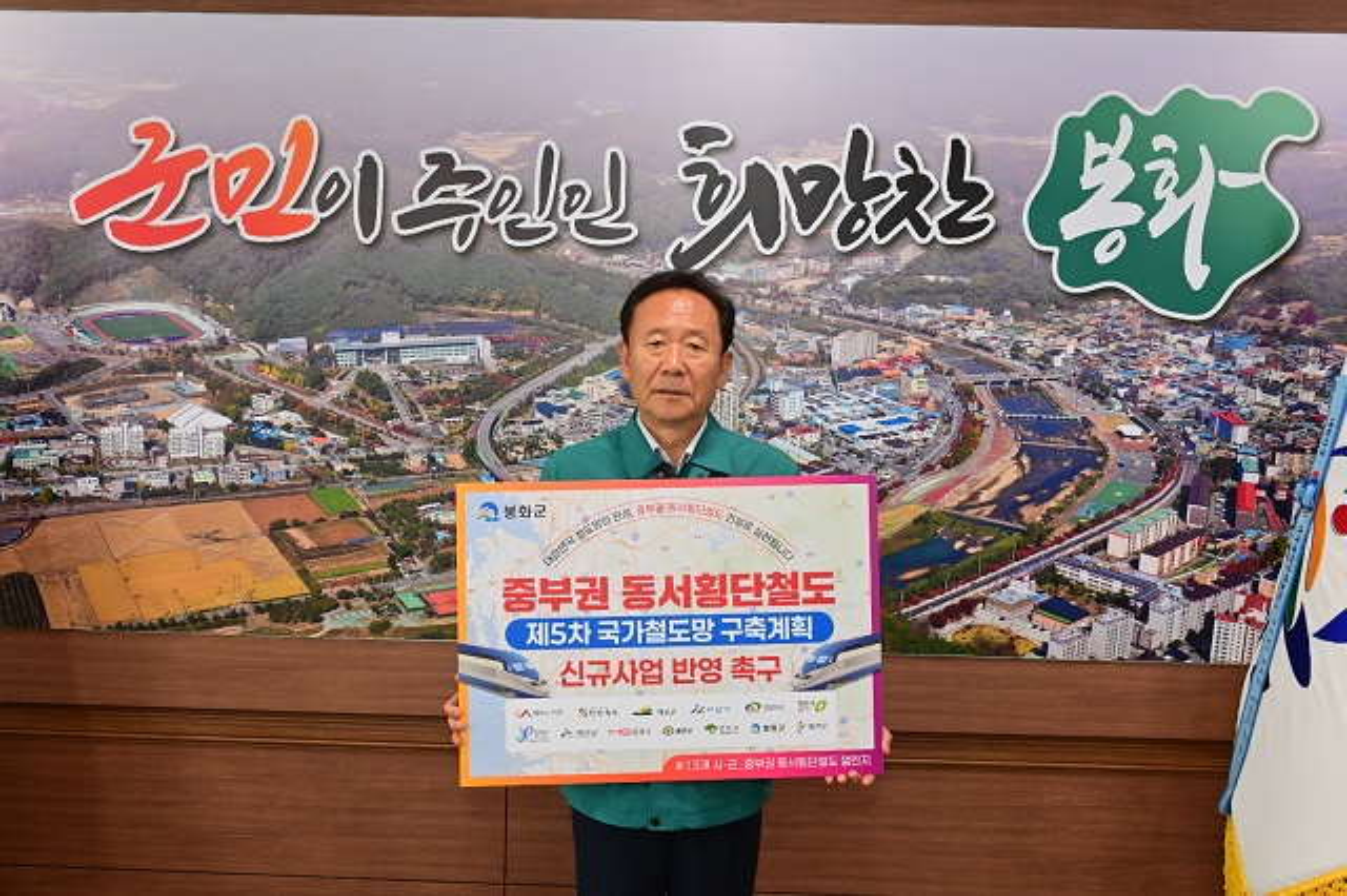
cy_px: 448
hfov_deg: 55.8
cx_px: 674
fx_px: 1271
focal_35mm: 34
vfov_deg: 38.8
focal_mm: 34
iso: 2500
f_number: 7.1
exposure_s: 1/125
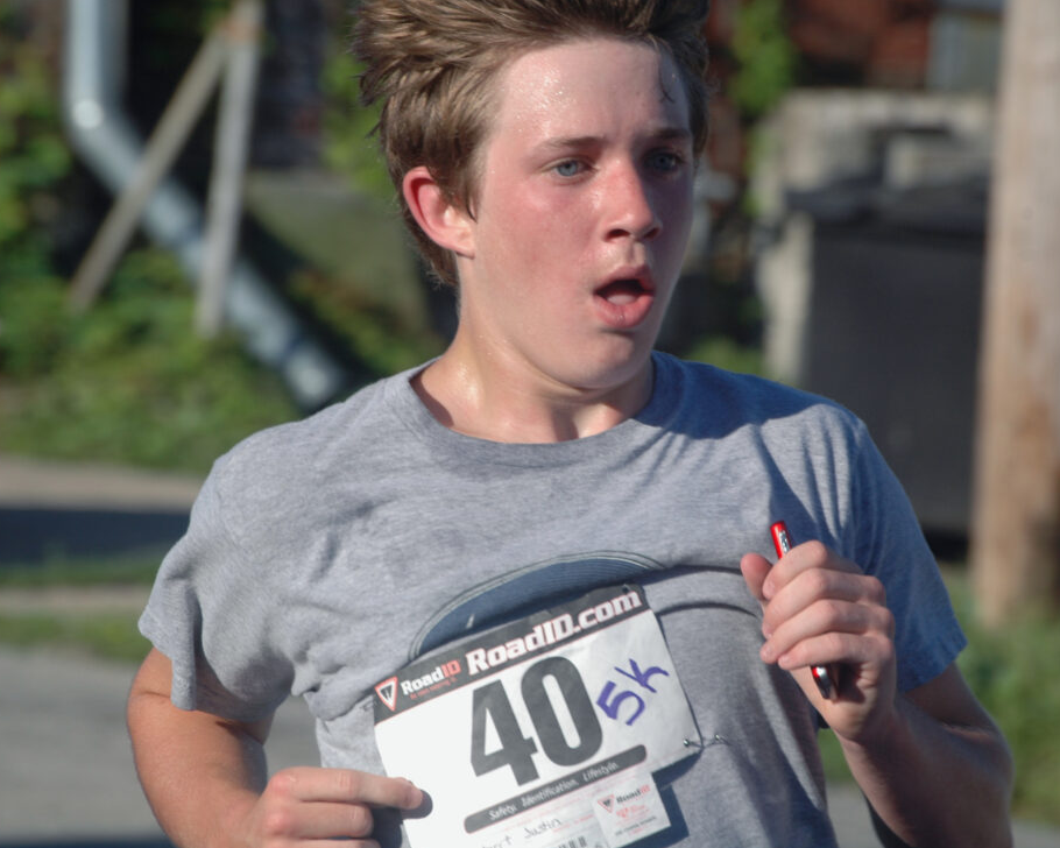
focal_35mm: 281
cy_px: 425
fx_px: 8802
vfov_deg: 5.5
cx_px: 623
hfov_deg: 6.9
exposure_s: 1/400
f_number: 10
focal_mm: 165
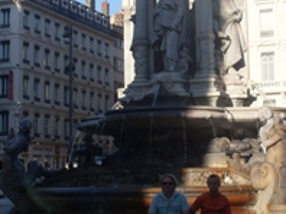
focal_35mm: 86
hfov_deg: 22.7
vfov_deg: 17.1
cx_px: 186
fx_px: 710
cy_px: 71
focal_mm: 6.3
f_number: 8.4
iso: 80
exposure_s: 1/180
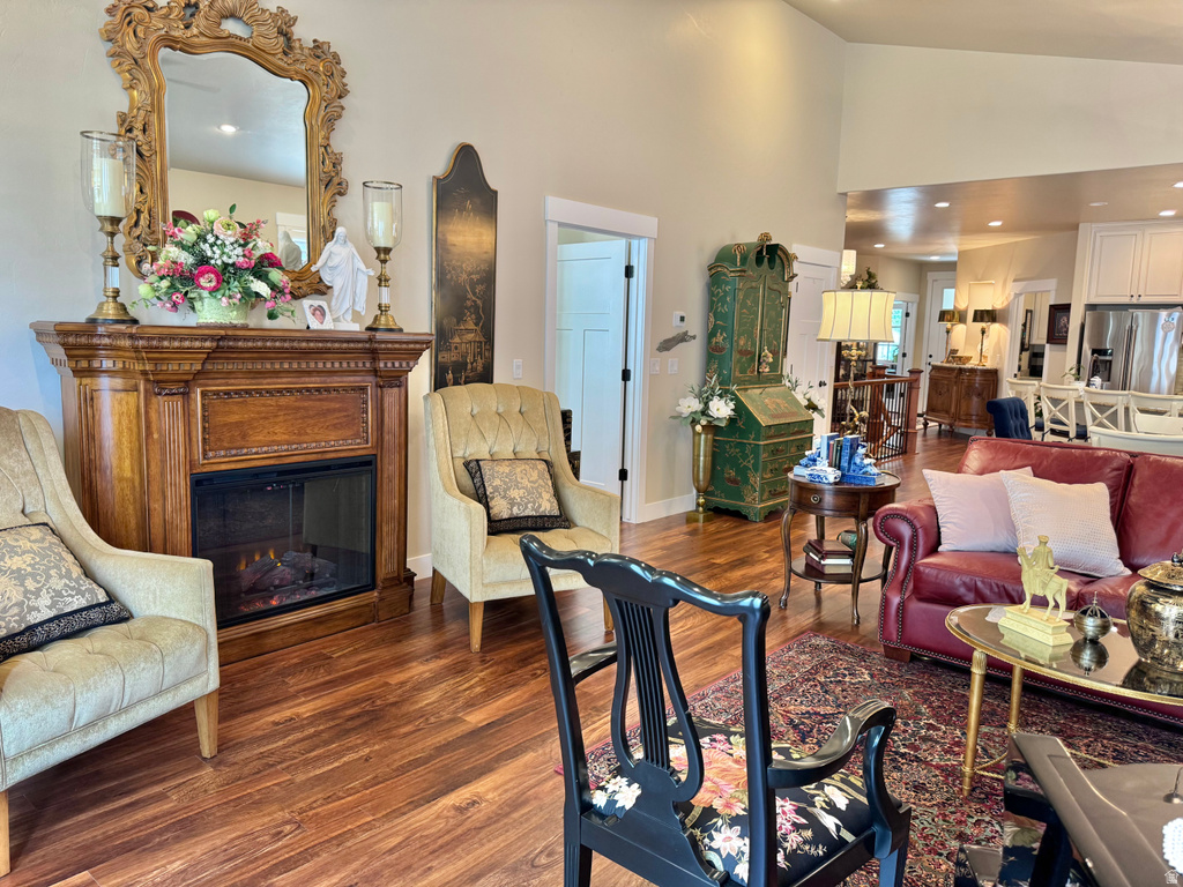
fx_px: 820
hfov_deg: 71.6
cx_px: 592
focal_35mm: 24
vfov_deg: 56.8
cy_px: 444
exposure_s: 1/60
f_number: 1.78
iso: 200
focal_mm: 6.76
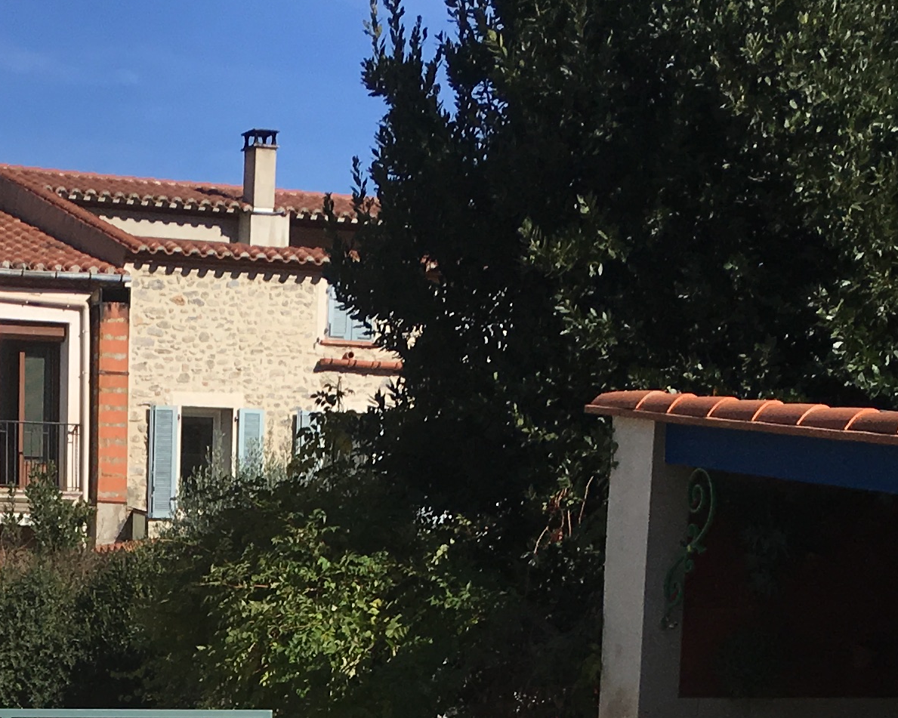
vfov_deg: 14.8
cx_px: -78
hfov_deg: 19.2
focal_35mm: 96
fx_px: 2551
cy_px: 1095
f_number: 2.2
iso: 25
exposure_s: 1/2481
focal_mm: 4.15
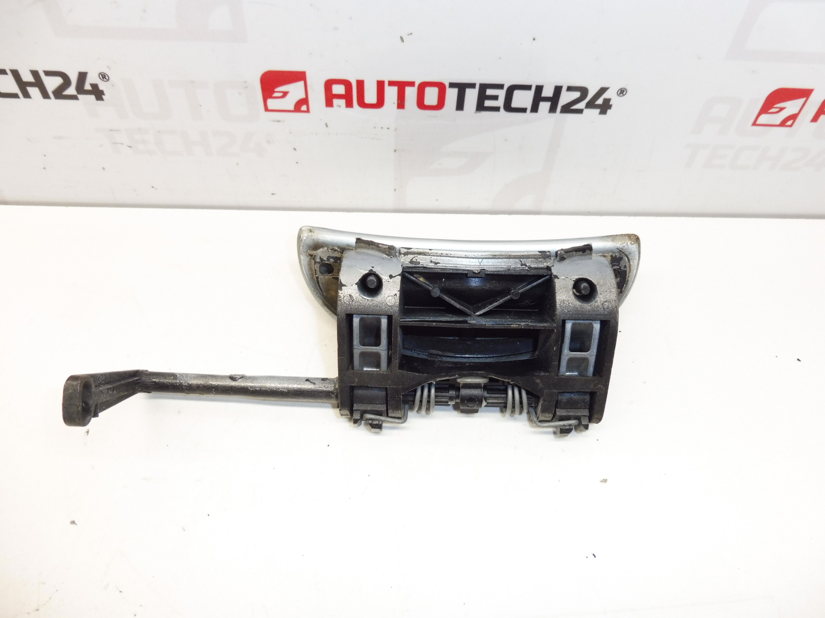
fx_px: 572
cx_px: 412
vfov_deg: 56.8
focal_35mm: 24
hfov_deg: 71.6
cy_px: 309
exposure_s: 1/60
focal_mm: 4.3
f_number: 3.5
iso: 200
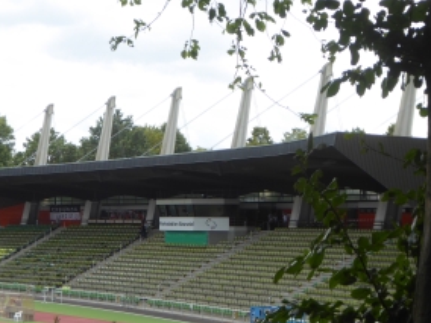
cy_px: 159
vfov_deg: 14.4
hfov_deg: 19.0
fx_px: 1282
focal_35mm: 103
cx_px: 109
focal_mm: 11.7
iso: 80
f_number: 4.4
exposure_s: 1/200
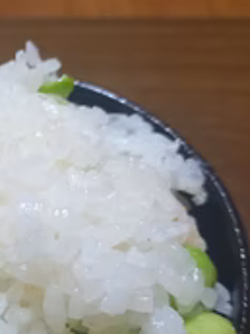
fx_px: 559
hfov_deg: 23.5
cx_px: -35
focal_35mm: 58
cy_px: 190
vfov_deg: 33.2
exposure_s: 1/50
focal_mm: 4.65
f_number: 1.8
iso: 320
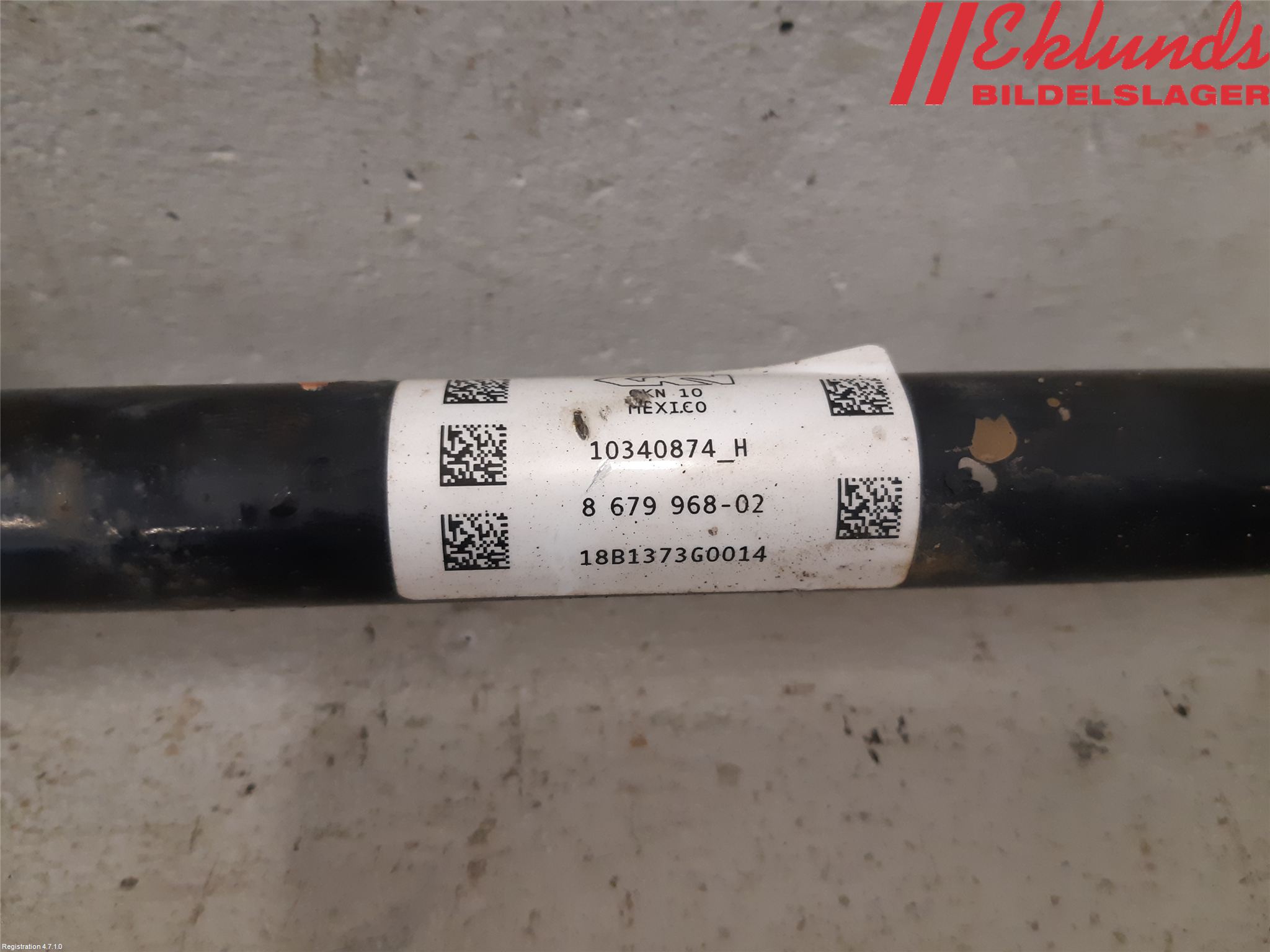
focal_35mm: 26
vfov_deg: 53.1
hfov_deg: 67.3
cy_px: 476
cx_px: 635
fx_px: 954
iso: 200
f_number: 1.7
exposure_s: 1/50
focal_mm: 3.93
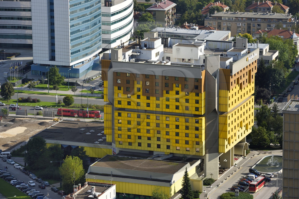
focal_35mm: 161
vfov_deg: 8.5
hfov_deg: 12.8
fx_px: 1337
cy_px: 99
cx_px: 150
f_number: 9
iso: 200
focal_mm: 160
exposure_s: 1/320
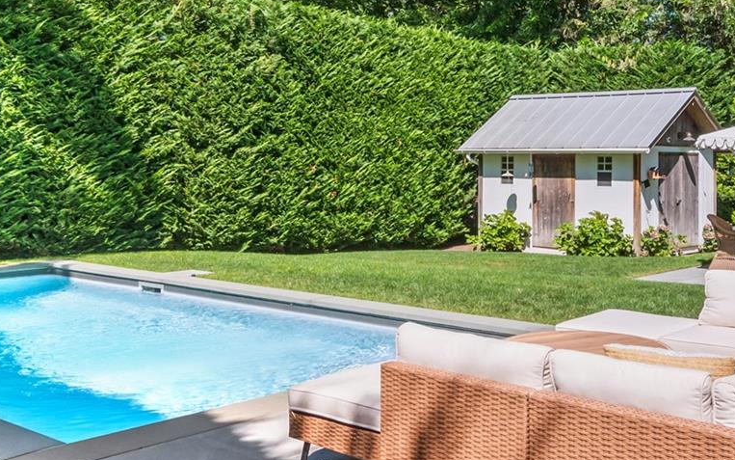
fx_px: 821
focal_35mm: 41
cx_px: 494
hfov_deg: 47.4
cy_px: 157
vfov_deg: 31.0
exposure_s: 1/60
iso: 500
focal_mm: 15
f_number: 11
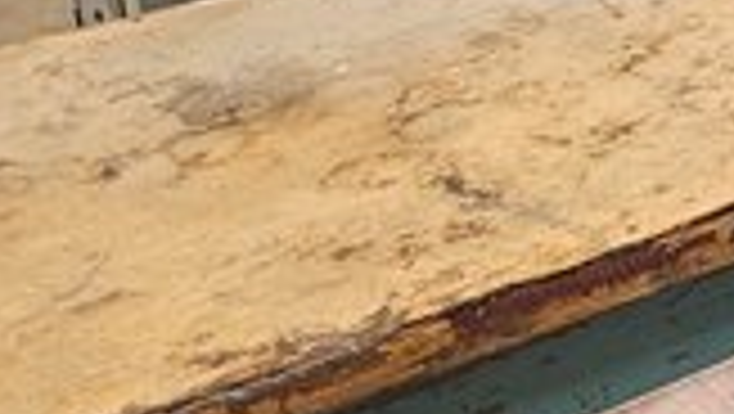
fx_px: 1889
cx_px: 1376
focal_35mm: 97
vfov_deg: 11.7
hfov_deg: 17.3
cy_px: -295
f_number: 1.8
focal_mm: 5.4
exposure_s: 1/120
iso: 640
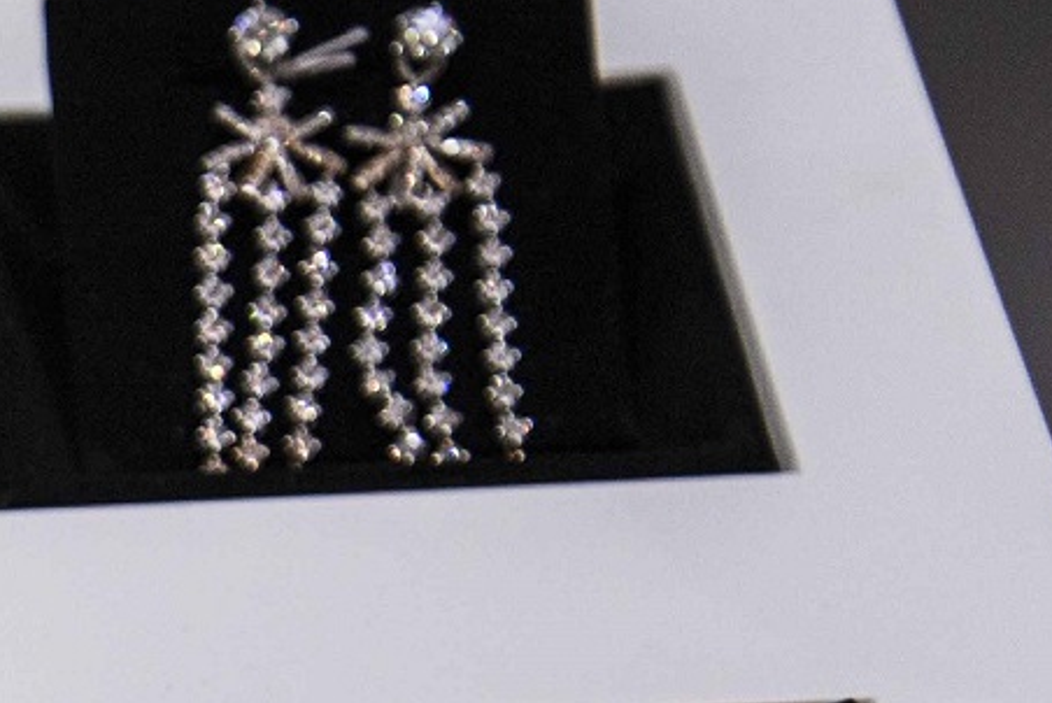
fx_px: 8684
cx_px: -1168
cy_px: 1236
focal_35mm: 297
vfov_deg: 4.6
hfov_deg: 6.7
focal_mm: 62
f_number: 4.5
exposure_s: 1/60
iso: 800
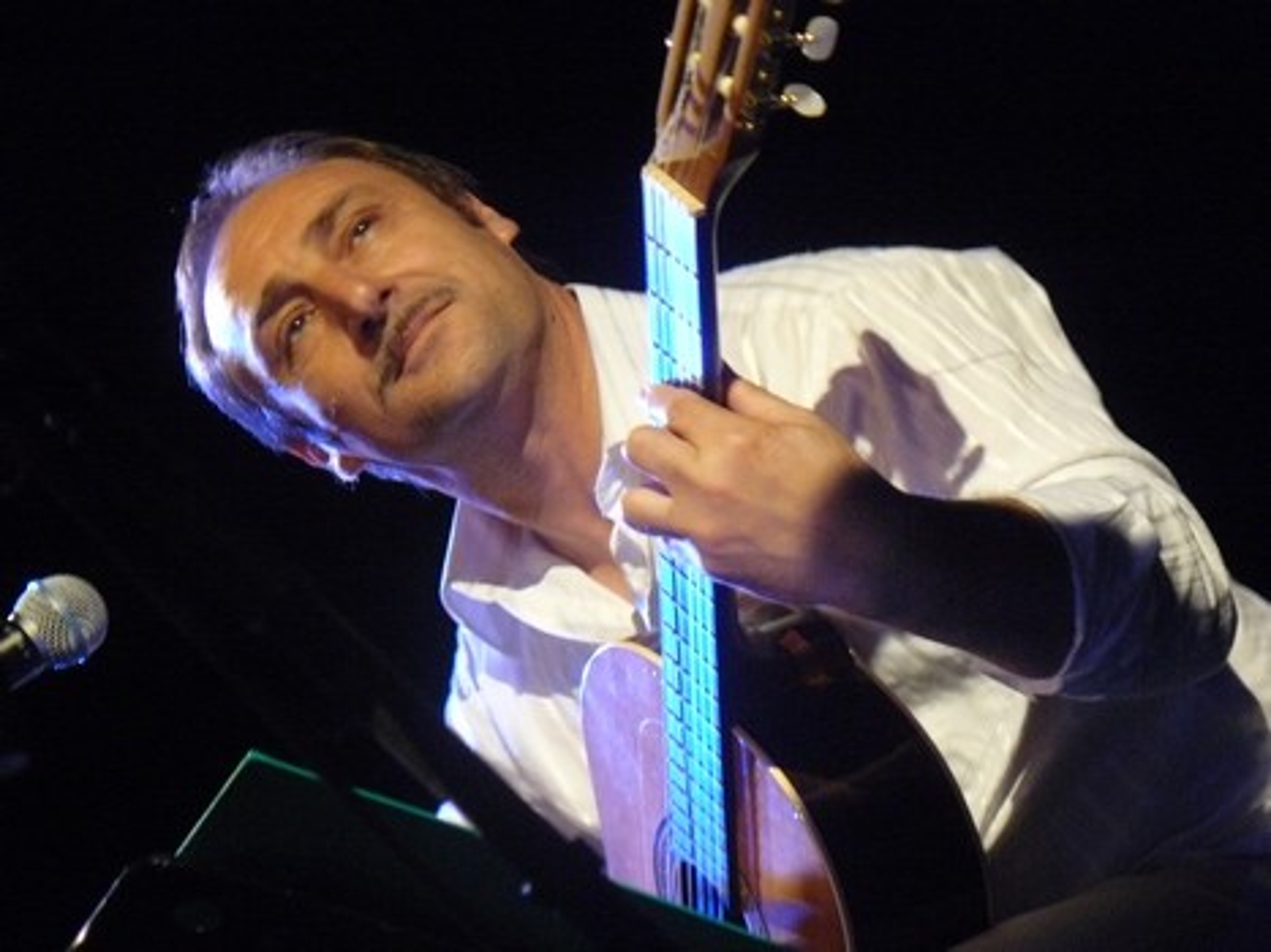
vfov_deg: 7.4
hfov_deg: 9.8
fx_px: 7378
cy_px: 476
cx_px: 636
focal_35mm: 201
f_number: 3.3
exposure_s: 1/15
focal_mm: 33.5
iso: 400
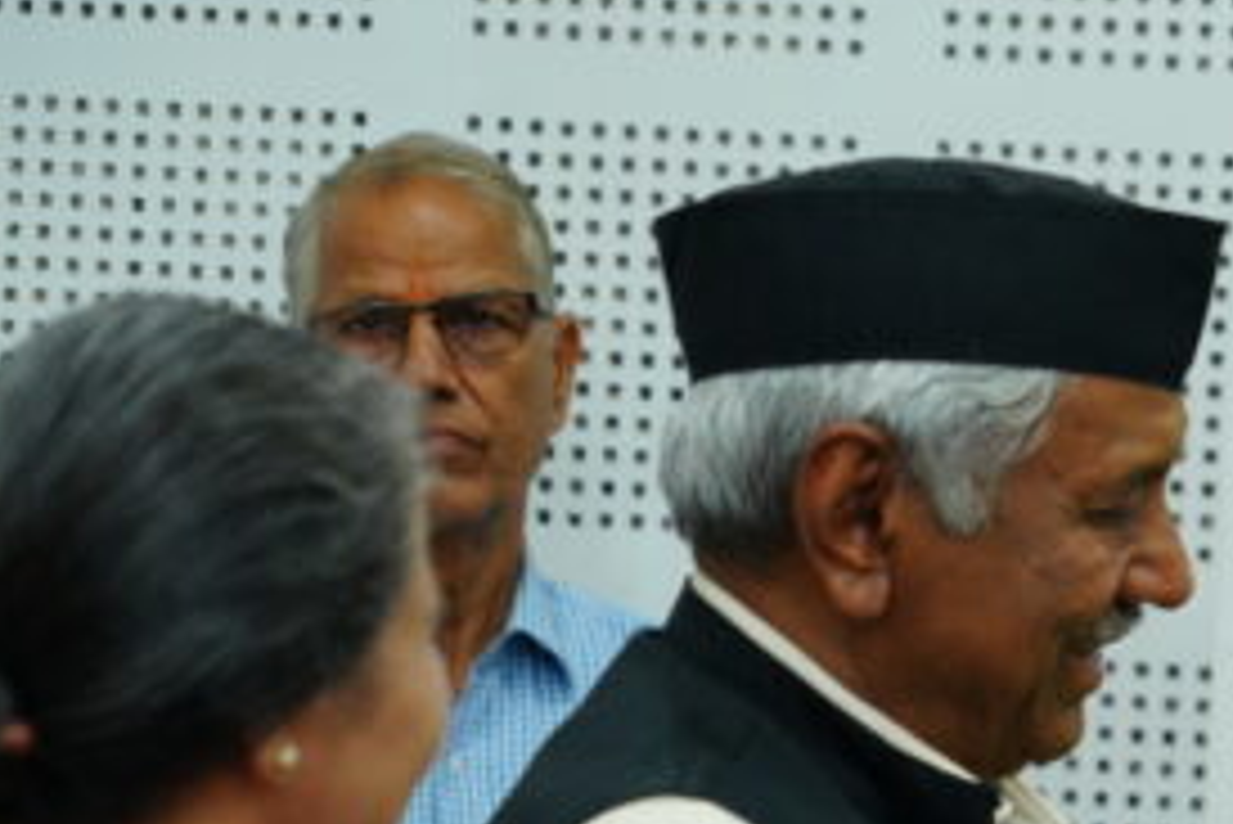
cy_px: 905
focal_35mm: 375
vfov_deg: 3.7
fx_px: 12850
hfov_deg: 5.5
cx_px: 1634
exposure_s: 1/125
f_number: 6.3
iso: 2000
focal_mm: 134
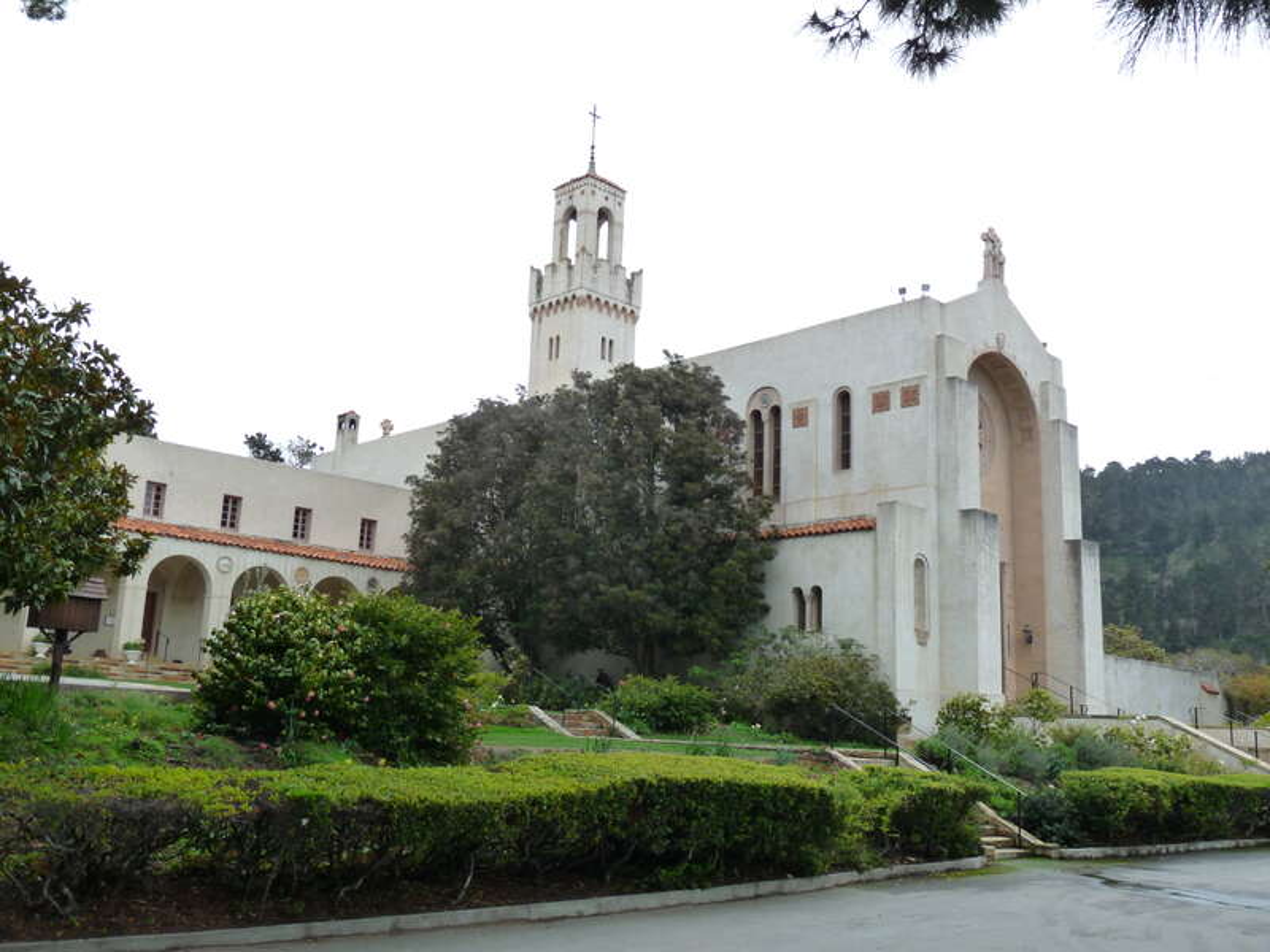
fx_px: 1284
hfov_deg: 52.6
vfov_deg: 40.7
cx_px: 635
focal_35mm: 35
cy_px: 476
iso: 160
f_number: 4.5
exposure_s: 1/250
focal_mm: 6.2
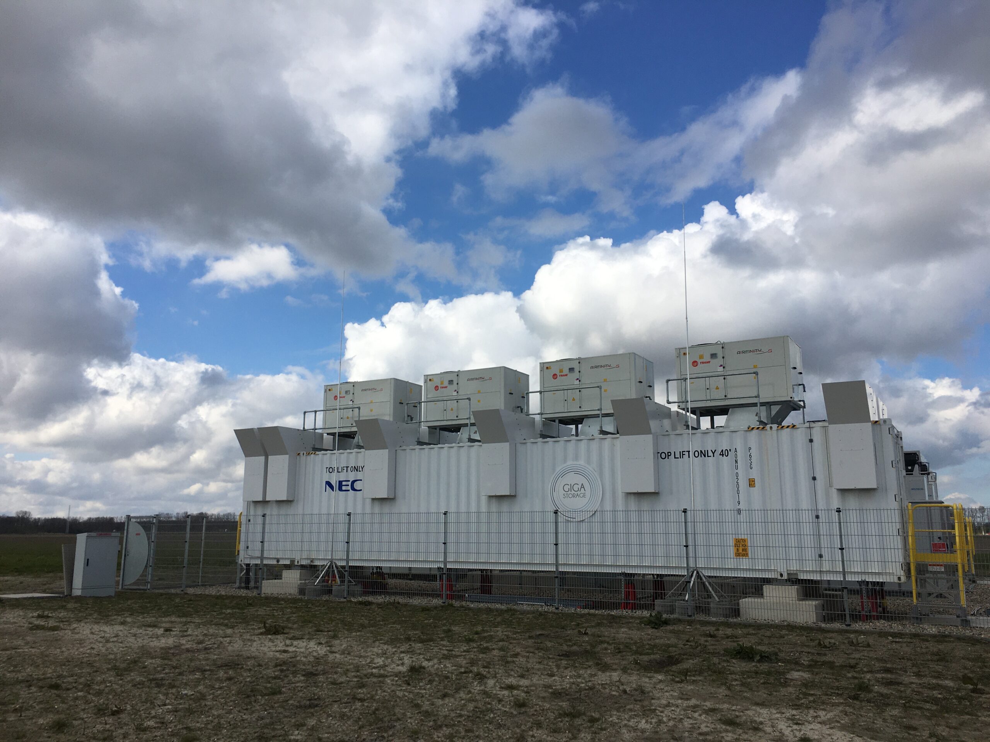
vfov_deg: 48.2
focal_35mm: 29
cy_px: 371
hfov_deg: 61.7
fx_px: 829
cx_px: 495
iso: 25
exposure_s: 1/2653
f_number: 2.2
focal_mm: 4.15
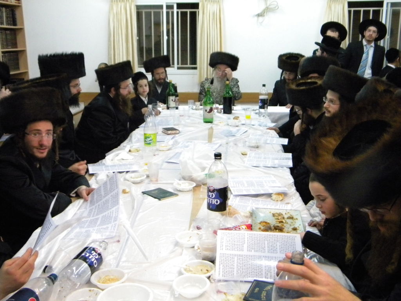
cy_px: 150
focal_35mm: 41
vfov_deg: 35.1
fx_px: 475
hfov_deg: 45.8
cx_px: 200
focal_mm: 7.3
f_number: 3.8
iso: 800
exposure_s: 1/92.4
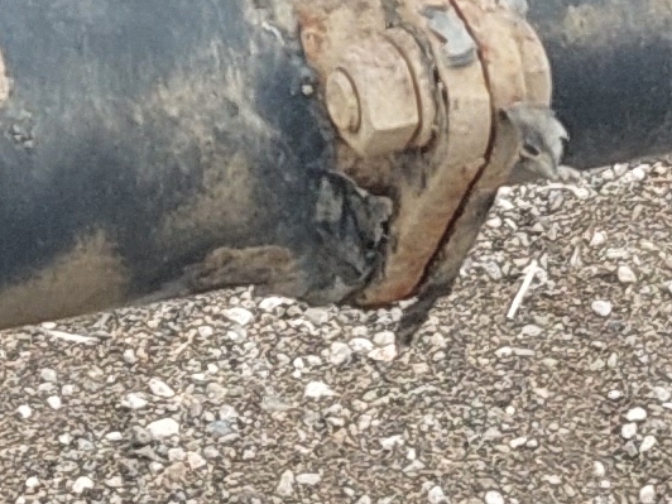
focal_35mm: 207
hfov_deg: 9.4
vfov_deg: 6.8
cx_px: -138
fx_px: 4018
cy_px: -688
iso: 20
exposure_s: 1/157
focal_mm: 4
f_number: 1.8
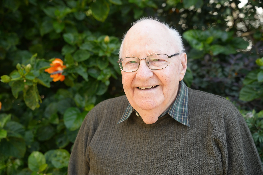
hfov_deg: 39.7
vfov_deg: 27.0
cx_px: 132
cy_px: 88
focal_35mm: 50
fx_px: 365
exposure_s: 1/160
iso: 640
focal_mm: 49.9
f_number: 4
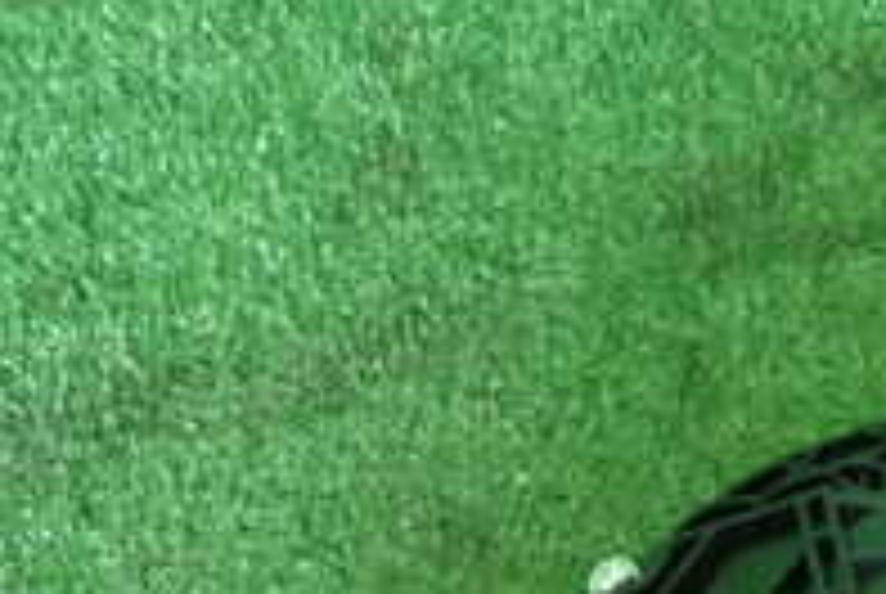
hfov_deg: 23.0
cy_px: 824
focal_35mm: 79
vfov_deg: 16.2
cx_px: 1129
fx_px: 1947
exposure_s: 1/50
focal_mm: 4.5
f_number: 2
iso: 200
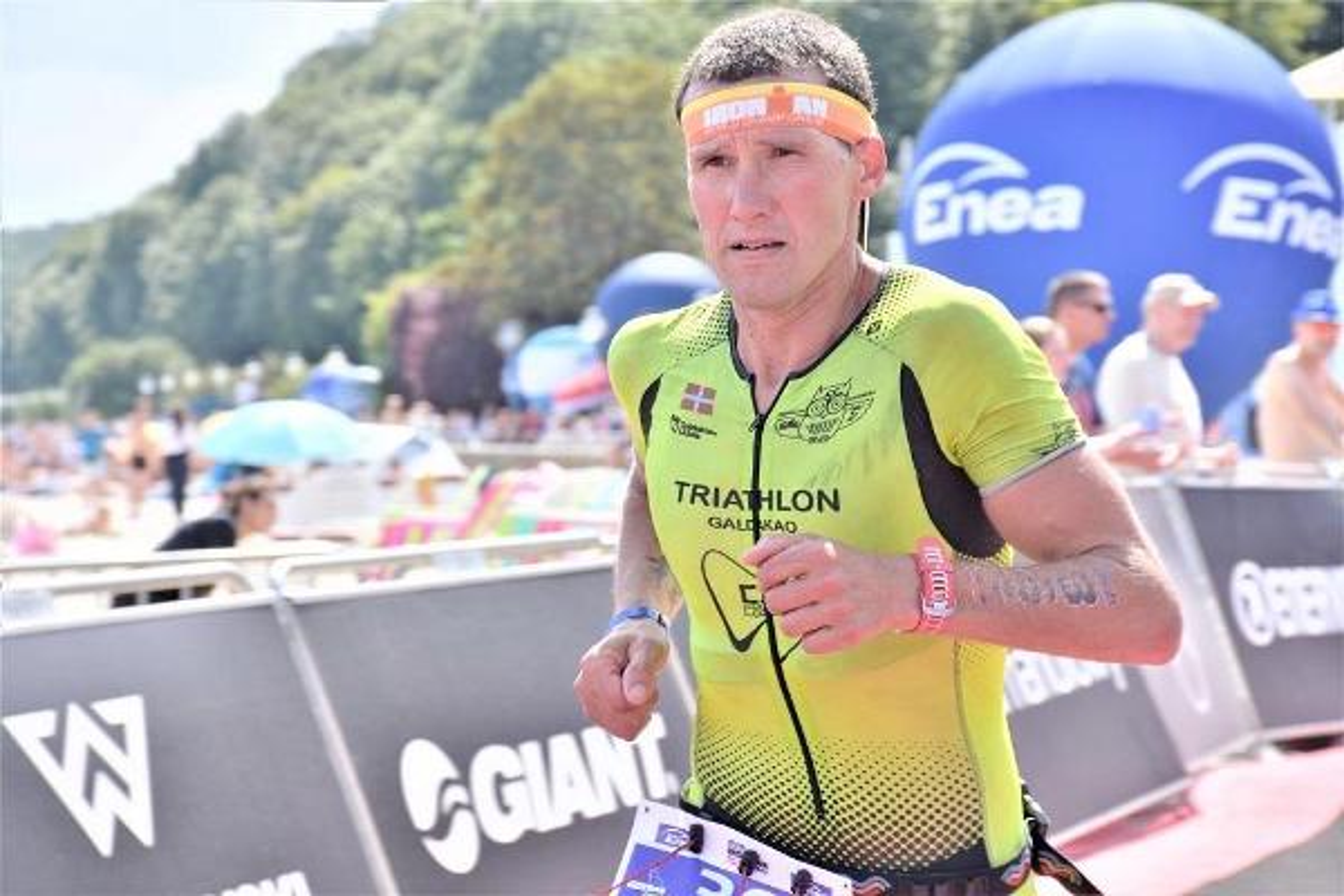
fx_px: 4760
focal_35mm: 128
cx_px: 672
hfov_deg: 16.1
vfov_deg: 10.8
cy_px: 448
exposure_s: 1/250
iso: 125
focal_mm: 85
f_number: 8
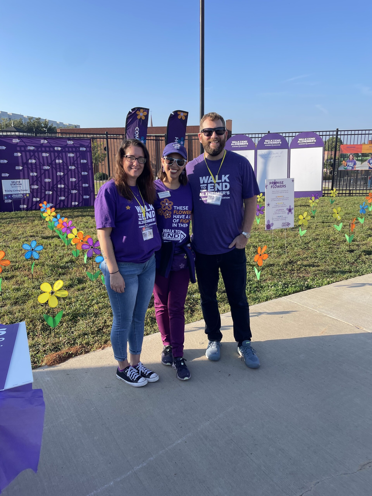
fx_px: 373
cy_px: 248
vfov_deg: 67.3
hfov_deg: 53.1
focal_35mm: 26
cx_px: 186
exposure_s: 1/1435
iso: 32
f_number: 1.6
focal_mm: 4.2
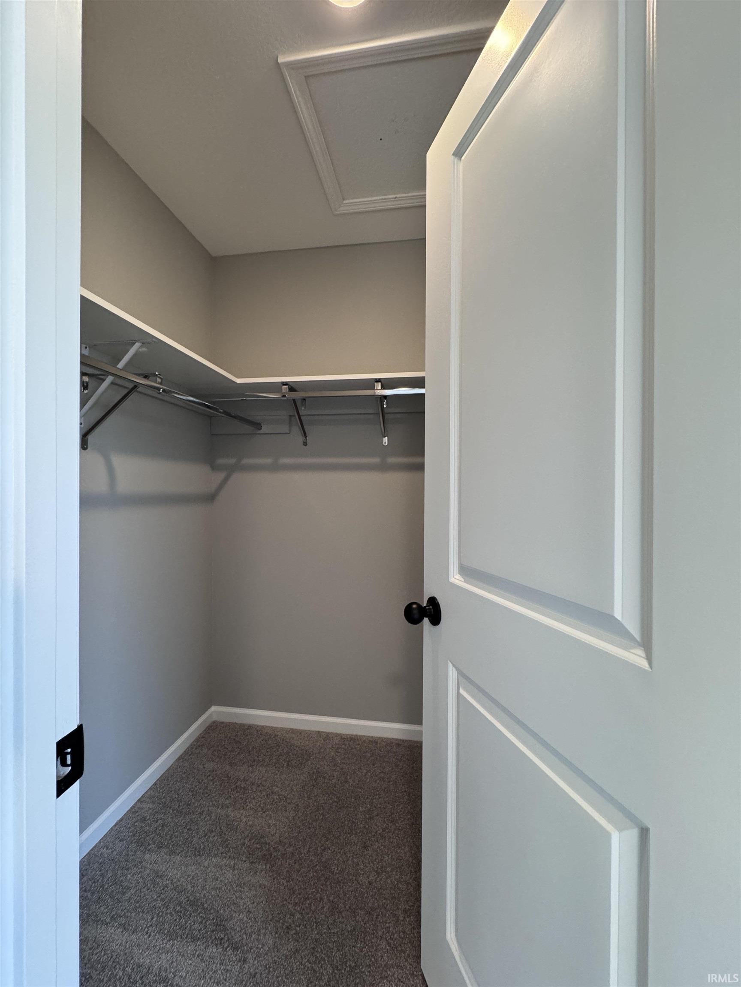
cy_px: 494
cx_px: 370
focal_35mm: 14
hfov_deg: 85.7
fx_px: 400
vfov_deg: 102.1
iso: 250
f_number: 2.2
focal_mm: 2.22
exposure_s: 1/120
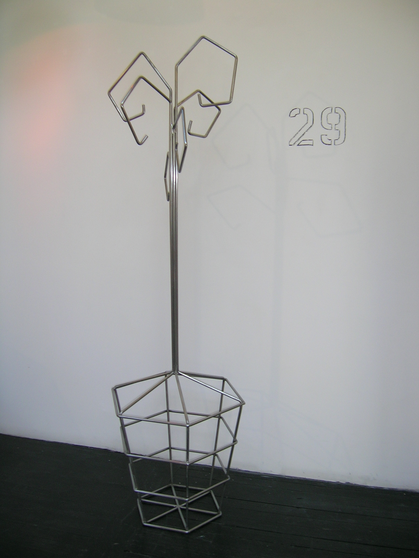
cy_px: 279
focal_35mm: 35
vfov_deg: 52.6
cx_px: 210
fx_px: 565
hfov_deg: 40.7
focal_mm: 5.4
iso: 50
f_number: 2.8
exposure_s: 1/30
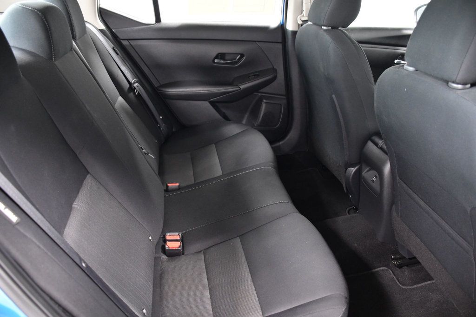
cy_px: 158
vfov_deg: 47.9
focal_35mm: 27
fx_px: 357
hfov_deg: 67.4
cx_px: 238
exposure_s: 1/50
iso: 2500
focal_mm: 18
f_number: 3.5
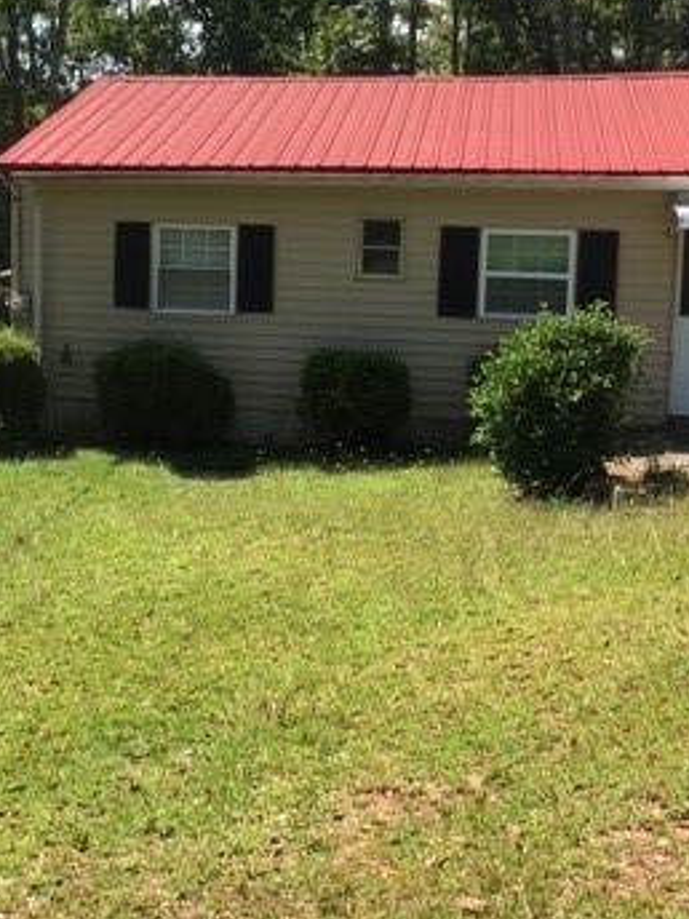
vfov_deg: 35.2
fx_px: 1433
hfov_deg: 26.6
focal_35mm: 54
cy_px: 302
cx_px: 150
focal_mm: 4.15
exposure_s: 1/793
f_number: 2.2
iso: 25
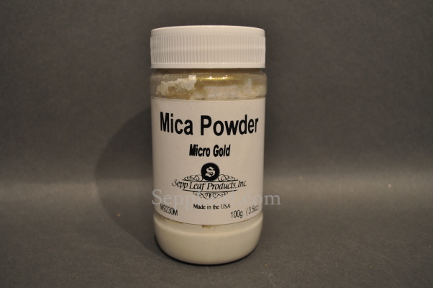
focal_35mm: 33
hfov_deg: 57.3
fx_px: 396
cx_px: 216
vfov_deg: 39.9
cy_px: 144
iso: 400
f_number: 5.6
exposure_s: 1/125
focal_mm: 22
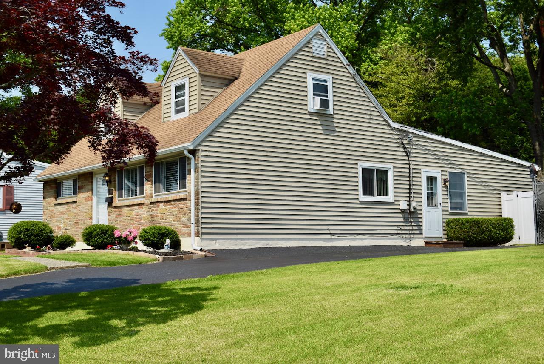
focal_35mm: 48
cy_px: 182
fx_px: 726
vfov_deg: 28.1
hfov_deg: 41.1
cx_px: 272
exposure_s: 1/200
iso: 100
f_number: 11
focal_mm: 32
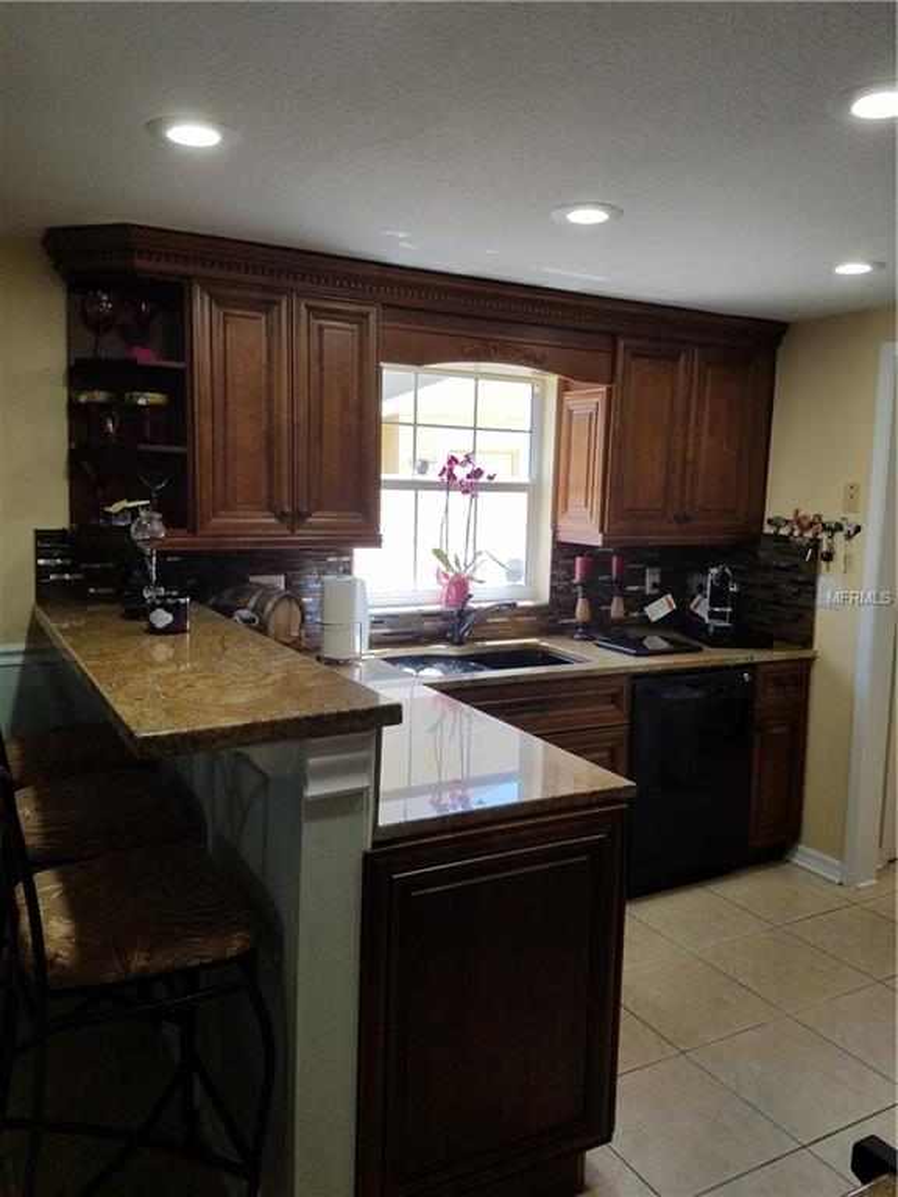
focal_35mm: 26
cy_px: 598
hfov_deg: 53.1
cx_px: 449
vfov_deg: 67.3
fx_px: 899
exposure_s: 1/341
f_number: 1.7
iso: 50
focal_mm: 4.2
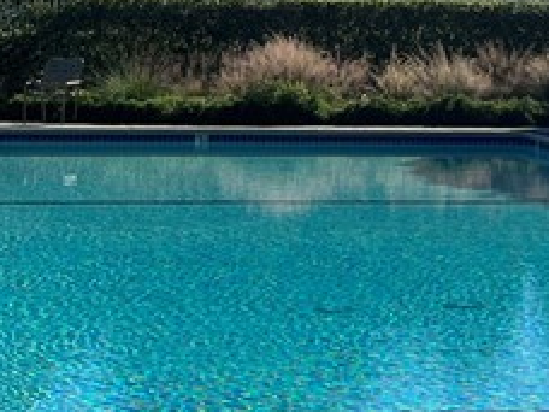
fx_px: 1856
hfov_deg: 16.8
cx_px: 299
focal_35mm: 117
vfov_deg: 12.2
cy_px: -169
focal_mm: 5.1
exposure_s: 1/6494
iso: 50
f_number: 1.6
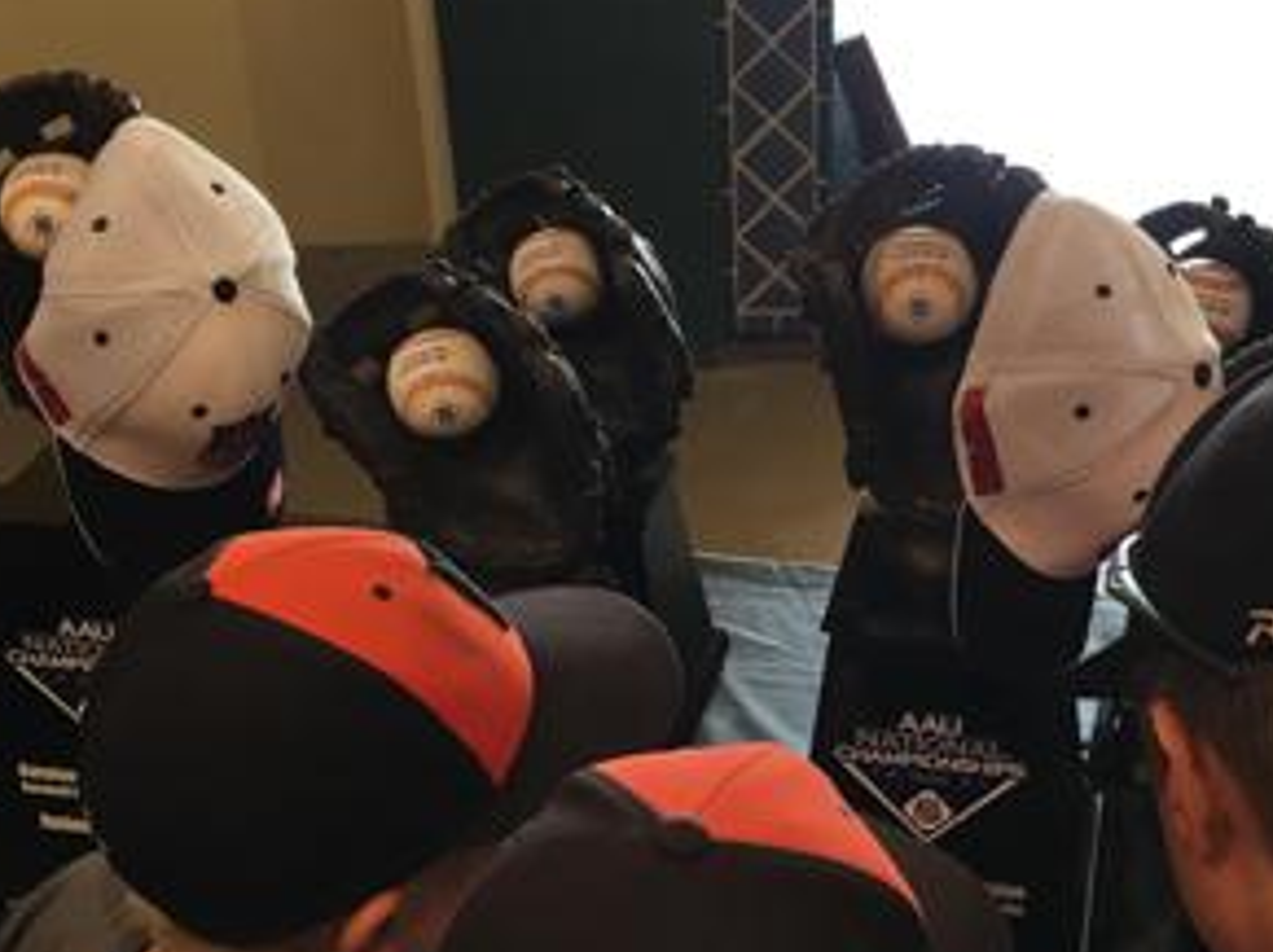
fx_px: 2021
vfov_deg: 26.5
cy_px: 522
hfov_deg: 34.6
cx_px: 856
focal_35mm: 55
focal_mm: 4.15
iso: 50
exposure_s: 1/30
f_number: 2.2
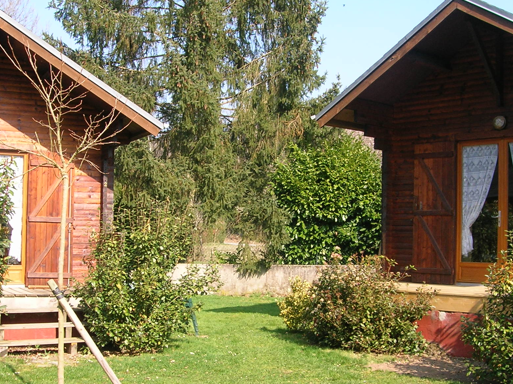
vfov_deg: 29.0
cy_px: 212
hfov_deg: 38.2
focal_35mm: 50
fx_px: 740
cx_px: 260
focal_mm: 5.7
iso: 50
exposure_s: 1/134
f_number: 4.9
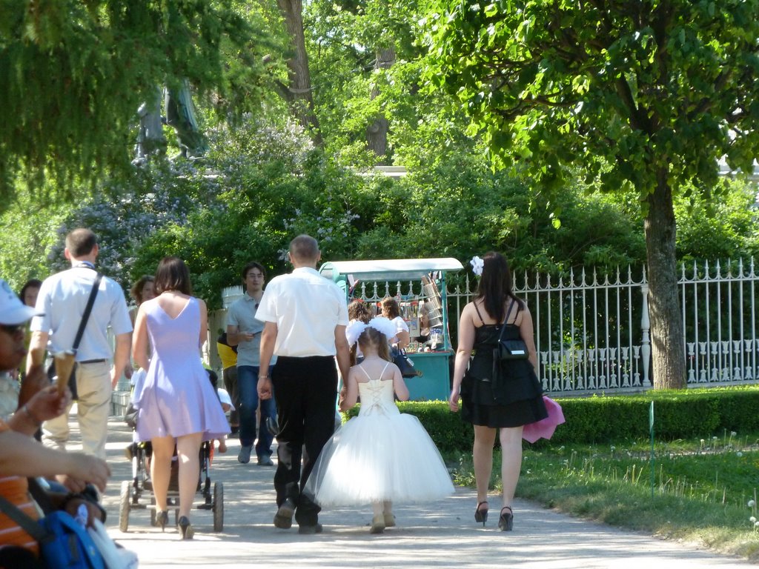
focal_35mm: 182
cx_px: 380
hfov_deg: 10.9
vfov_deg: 8.2
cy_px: 284
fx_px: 3991
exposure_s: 1/400
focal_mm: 29.9
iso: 320
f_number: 4.5
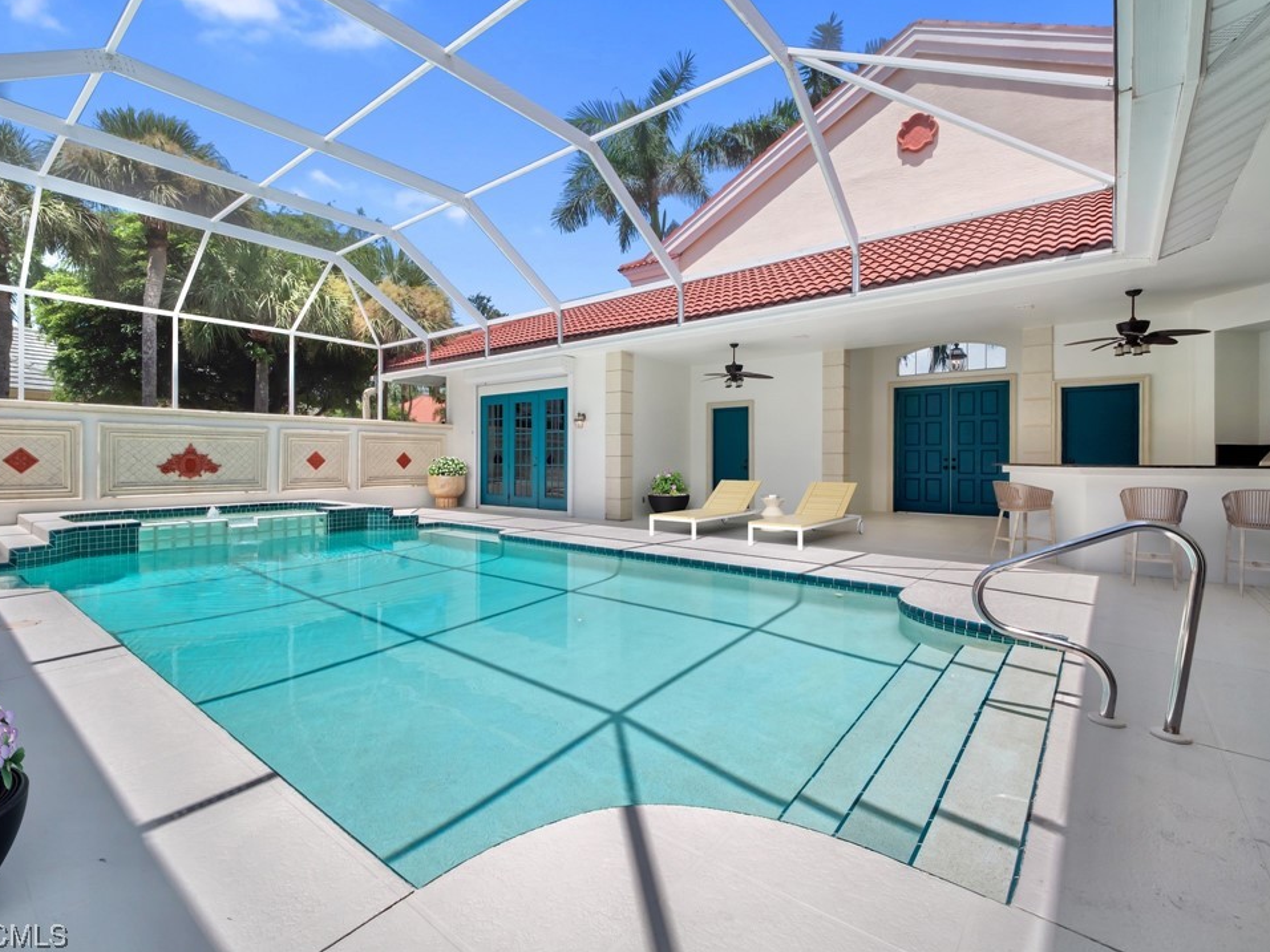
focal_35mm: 15
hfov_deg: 98.2
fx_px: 550
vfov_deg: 81.7
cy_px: 455
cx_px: 620
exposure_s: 1/320
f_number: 7.1
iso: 200
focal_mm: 7
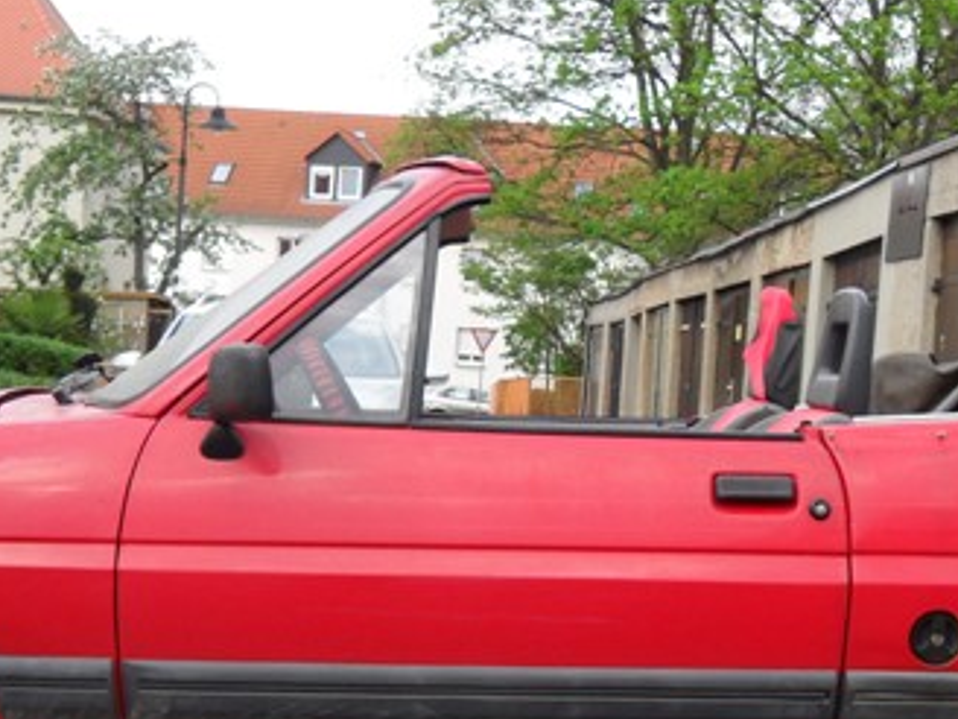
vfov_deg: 17.6
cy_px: 608
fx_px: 2297
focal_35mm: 83
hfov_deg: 23.5
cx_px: 529
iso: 80
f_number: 3.6
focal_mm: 6
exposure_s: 1/180
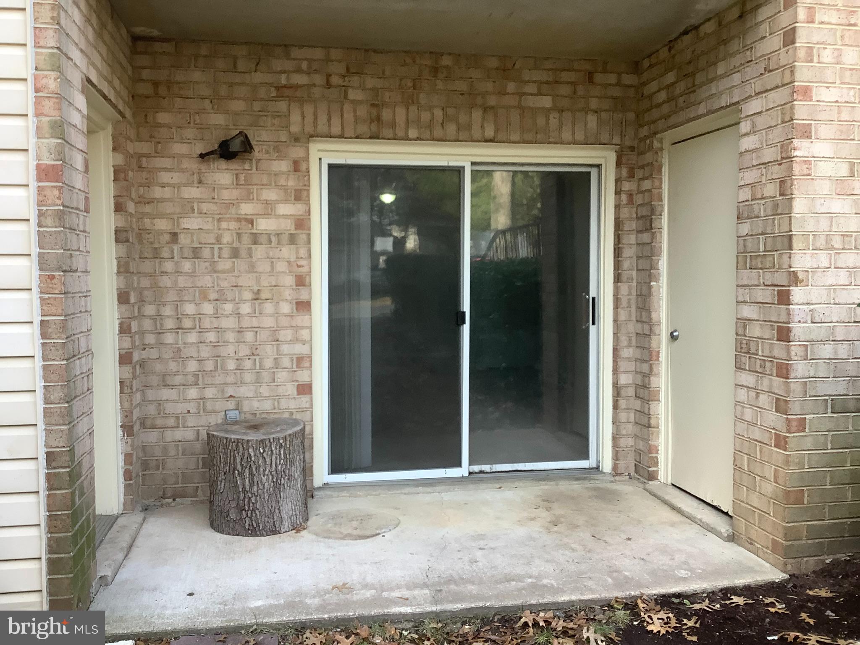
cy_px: 322
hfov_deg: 58.4
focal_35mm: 31
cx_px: 430
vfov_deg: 45.4
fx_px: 770
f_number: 2.4
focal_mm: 3.3
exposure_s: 1/120
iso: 64
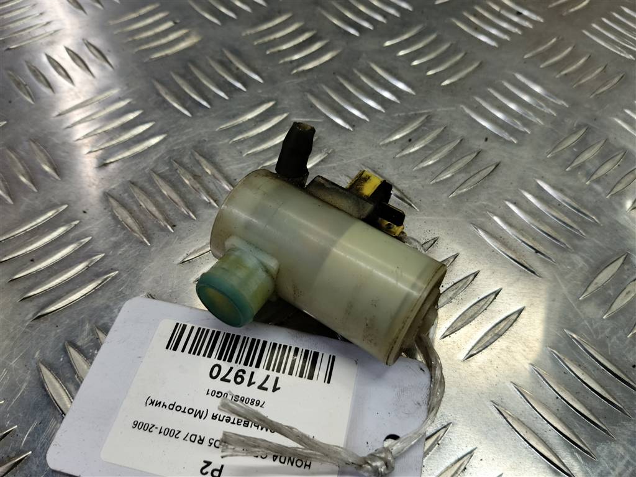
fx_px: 496
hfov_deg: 65.3
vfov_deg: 51.4
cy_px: 238
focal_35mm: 27
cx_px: 318
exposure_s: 1/50
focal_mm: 4.11
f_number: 1.6
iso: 85
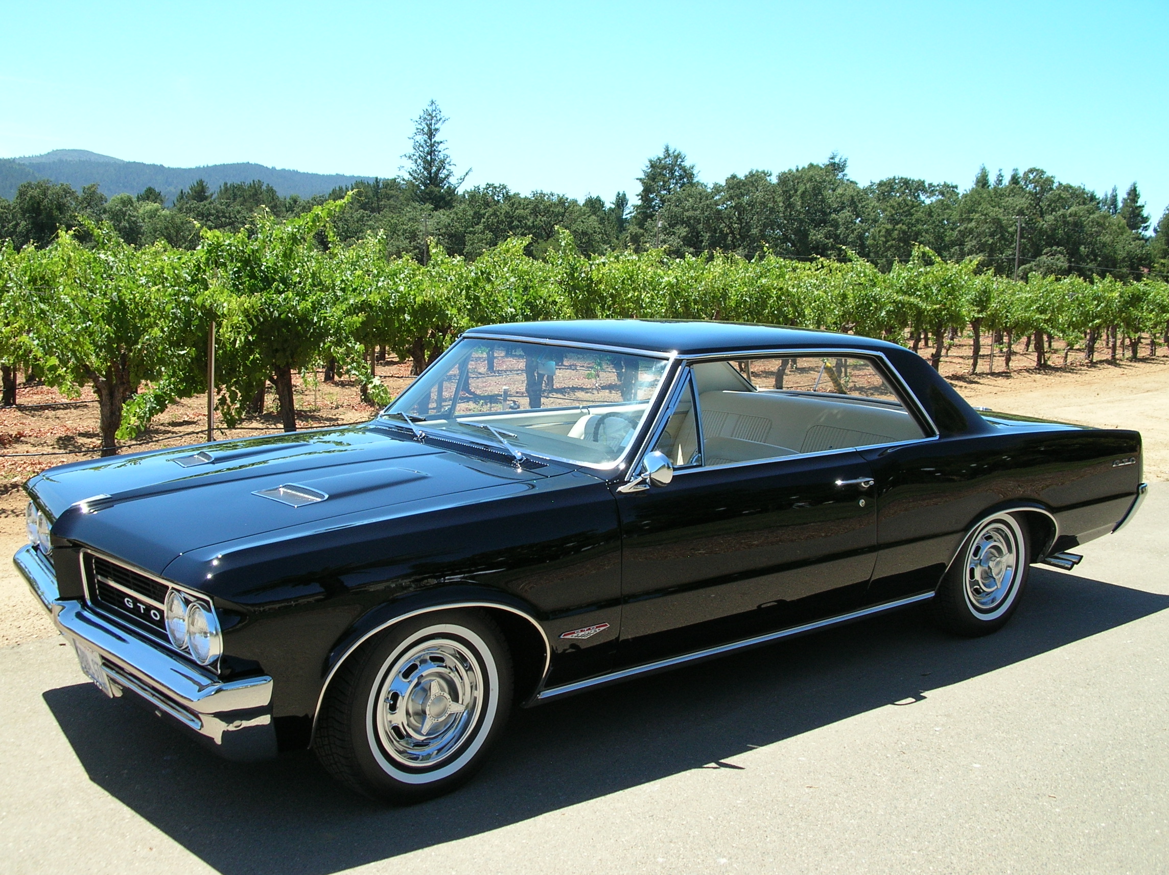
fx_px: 1215
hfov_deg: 51.4
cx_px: 584
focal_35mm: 36
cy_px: 438
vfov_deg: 39.6
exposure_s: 1/280
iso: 50
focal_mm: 6
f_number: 3.7
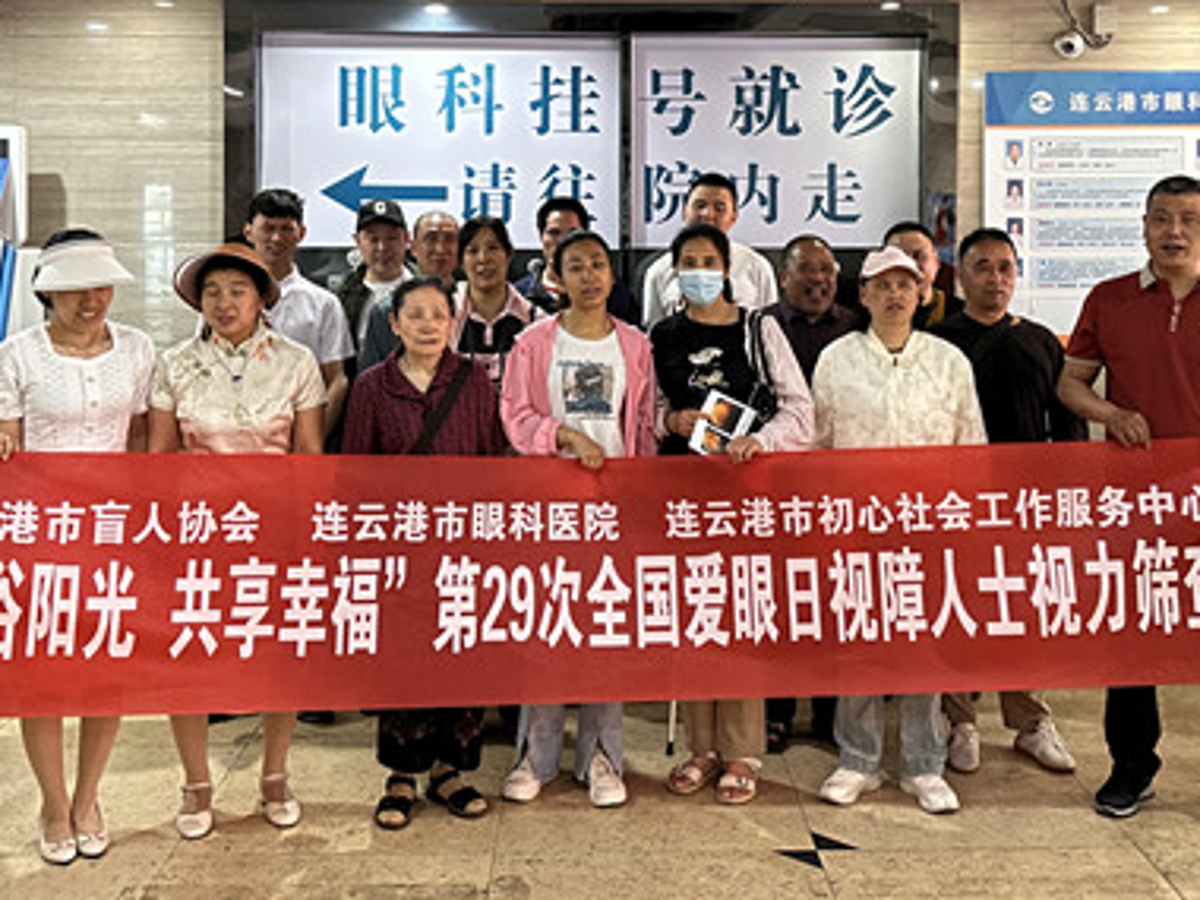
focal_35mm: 41
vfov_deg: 34.5
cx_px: 628
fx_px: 1421
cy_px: 248
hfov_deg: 45.8
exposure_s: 1/60
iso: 640
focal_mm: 6.86
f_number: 1.78
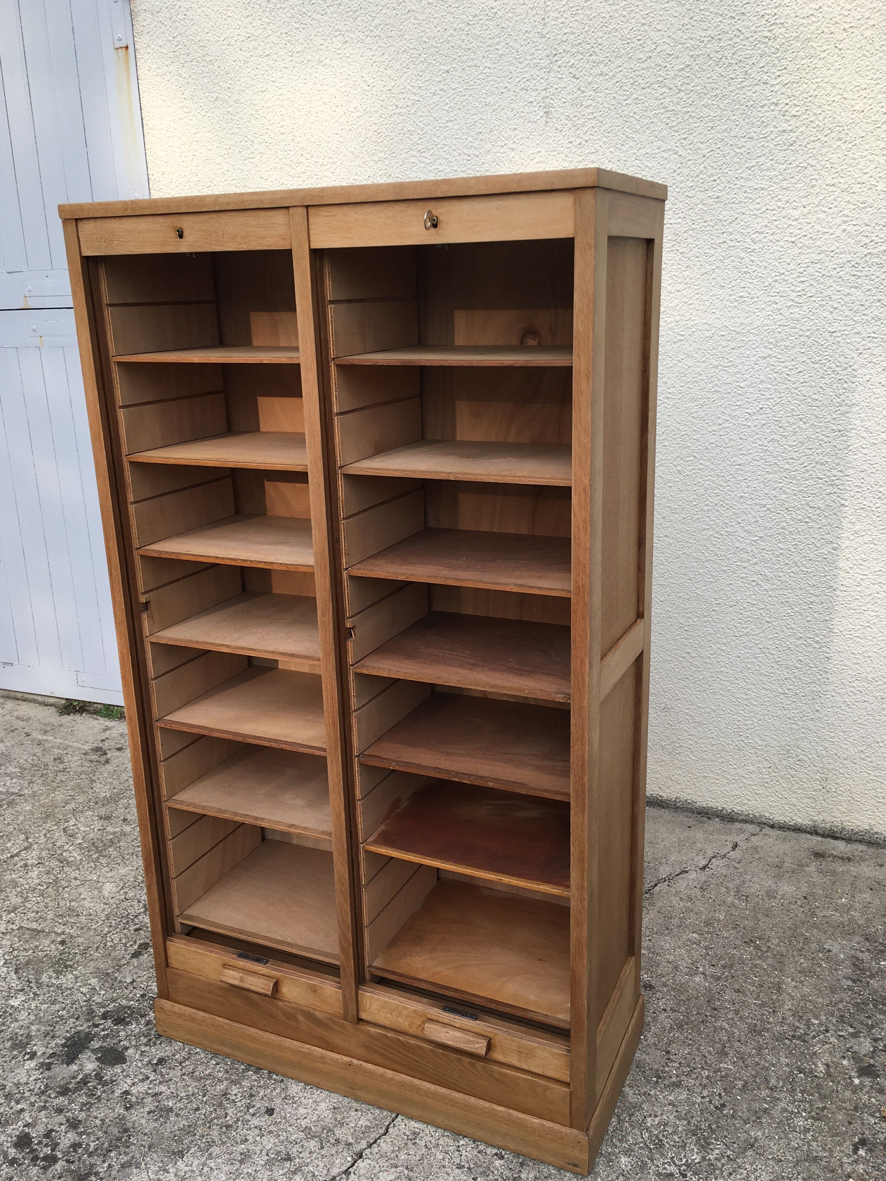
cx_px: 434
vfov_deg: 60.0
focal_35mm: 30
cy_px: 597
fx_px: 1024
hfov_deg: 46.8
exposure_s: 1/320
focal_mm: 4.15
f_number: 2.2
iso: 25
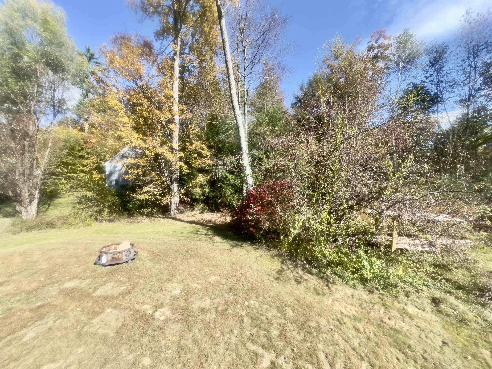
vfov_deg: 85.7
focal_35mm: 14
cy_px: 184
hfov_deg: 102.1
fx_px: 199
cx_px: 246
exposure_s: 1/963
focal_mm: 2.22
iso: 32
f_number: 2.2
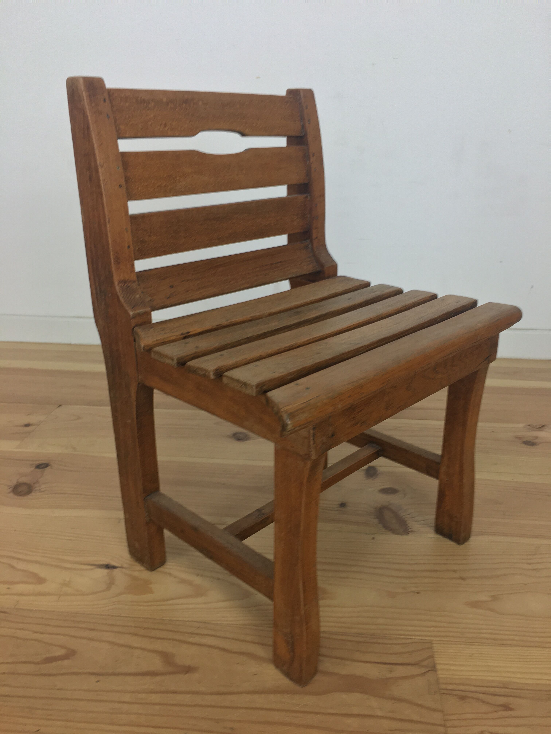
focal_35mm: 29
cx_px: 276
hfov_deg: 48.2
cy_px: 367
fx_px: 615
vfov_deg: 61.7
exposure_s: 1/33
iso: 32
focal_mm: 4.15
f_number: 2.2
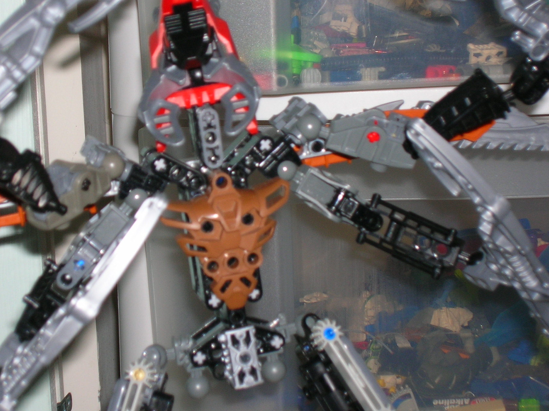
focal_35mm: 99
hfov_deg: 19.8
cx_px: 234
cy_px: 161
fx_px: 1569
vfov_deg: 14.9
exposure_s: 1/60.1
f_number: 4.1
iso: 50
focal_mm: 13
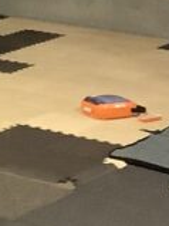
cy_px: 84
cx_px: -227
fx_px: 1304
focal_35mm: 200
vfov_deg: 9.9
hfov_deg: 7.0
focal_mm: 3.3
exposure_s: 1/30
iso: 500
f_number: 2.4
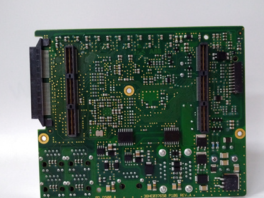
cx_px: 146
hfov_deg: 56.7
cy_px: 115
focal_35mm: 32
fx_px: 244
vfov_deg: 44.0
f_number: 2
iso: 655
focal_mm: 3.79
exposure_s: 1/33
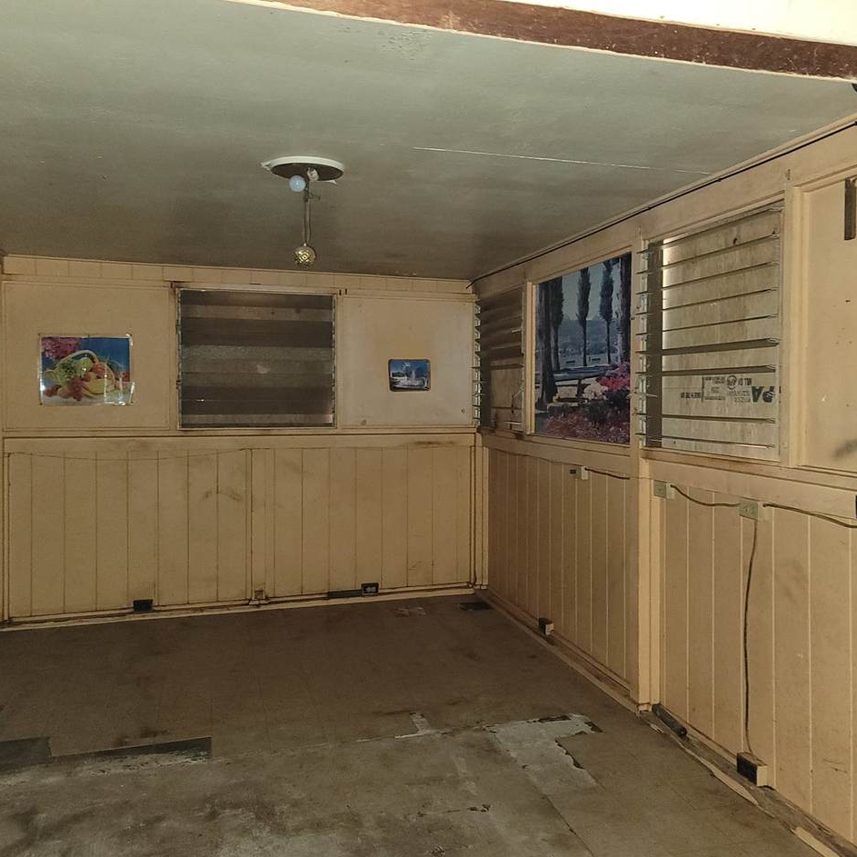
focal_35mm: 30
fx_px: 840
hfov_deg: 54.0
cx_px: 453
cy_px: 422
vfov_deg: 54.0
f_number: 1.8
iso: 400
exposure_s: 1/10
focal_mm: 7
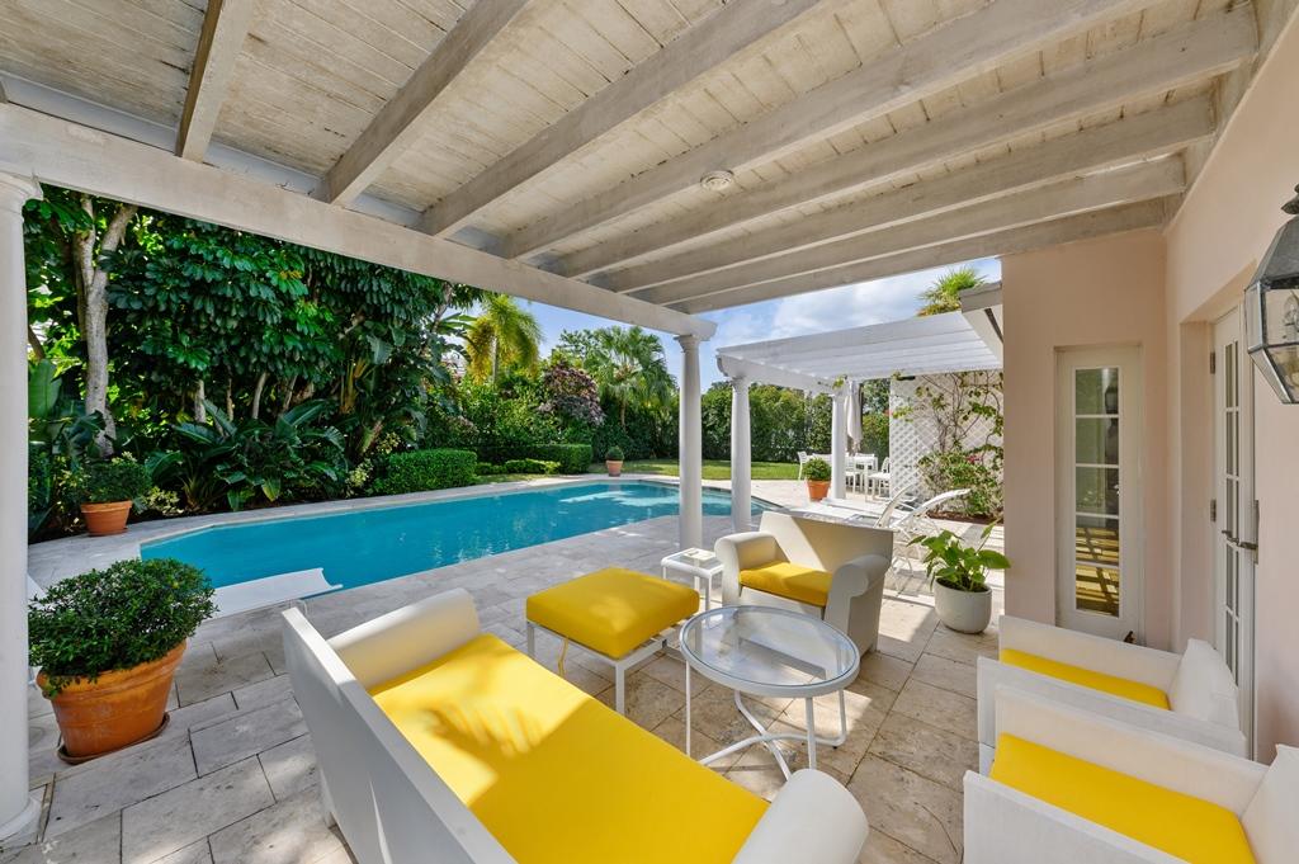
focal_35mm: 12
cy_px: 432
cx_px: 650
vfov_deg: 89.9
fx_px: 433
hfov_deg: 112.7
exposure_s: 1/100
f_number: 11
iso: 100
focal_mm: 12
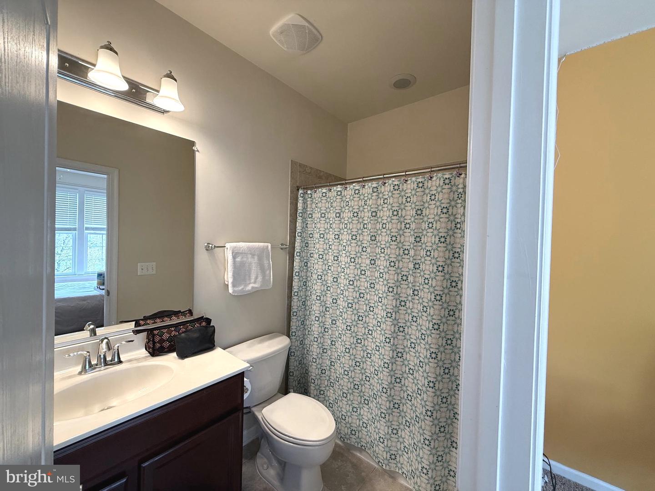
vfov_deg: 85.7
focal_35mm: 14
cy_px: 246
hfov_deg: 102.1
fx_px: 265
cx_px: 328
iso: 200
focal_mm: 2.22
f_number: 2.2
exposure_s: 1/120
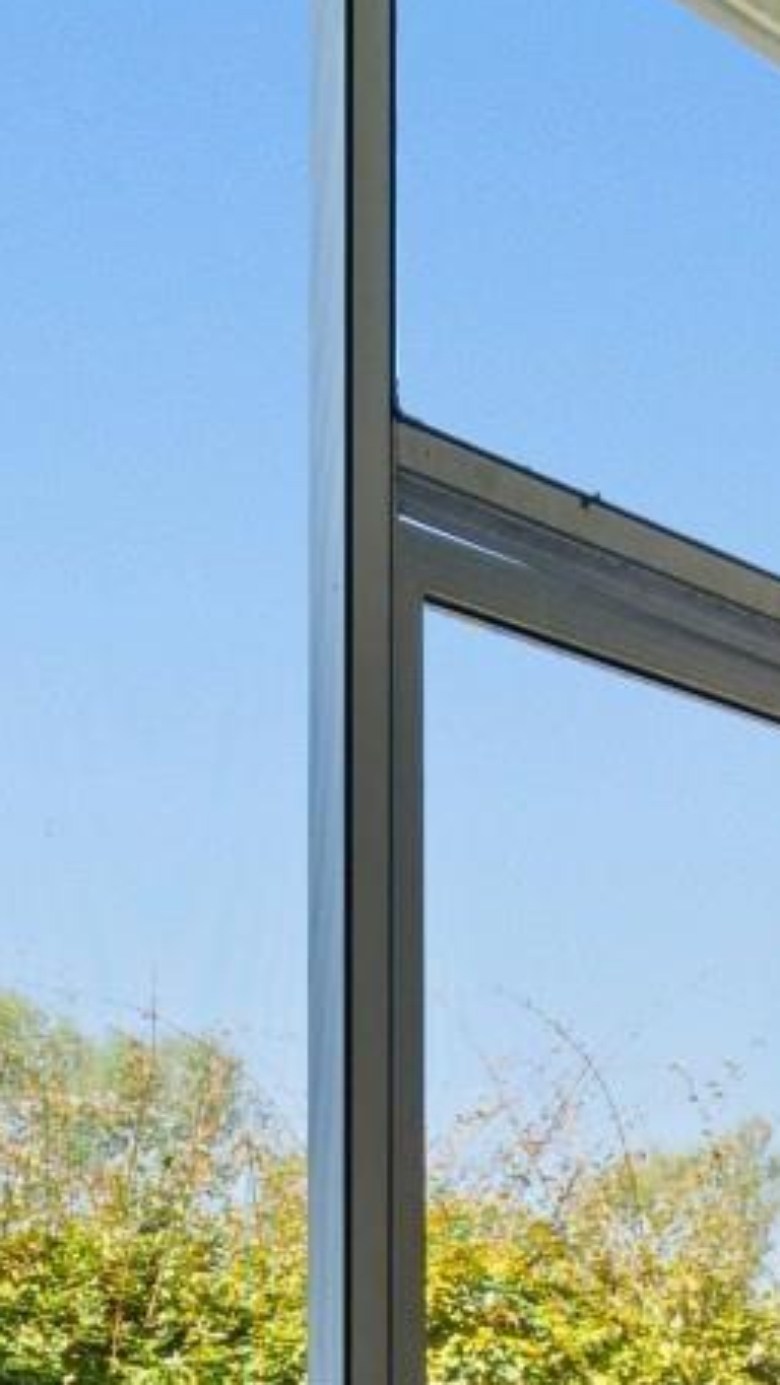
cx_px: 558
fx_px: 2059
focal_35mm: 56
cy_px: 1531
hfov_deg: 21.3
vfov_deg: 32.6
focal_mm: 10
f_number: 4.5
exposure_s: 1/40
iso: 100
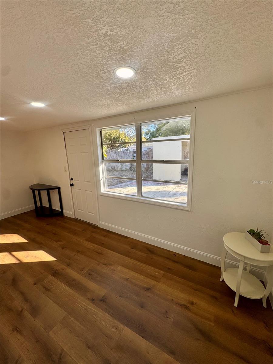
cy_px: 182
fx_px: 147
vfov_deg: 102.1
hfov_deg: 85.7
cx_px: 136
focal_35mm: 14
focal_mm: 2.22
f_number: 2.2
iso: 40
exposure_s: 1/196
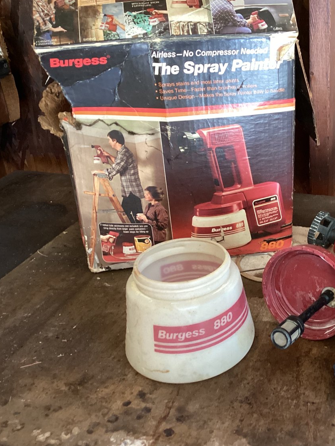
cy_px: 224
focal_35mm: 42
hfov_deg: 32.8
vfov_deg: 44.8
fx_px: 542
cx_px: 295
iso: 250
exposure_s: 1/50
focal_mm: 3.3
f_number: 2.4
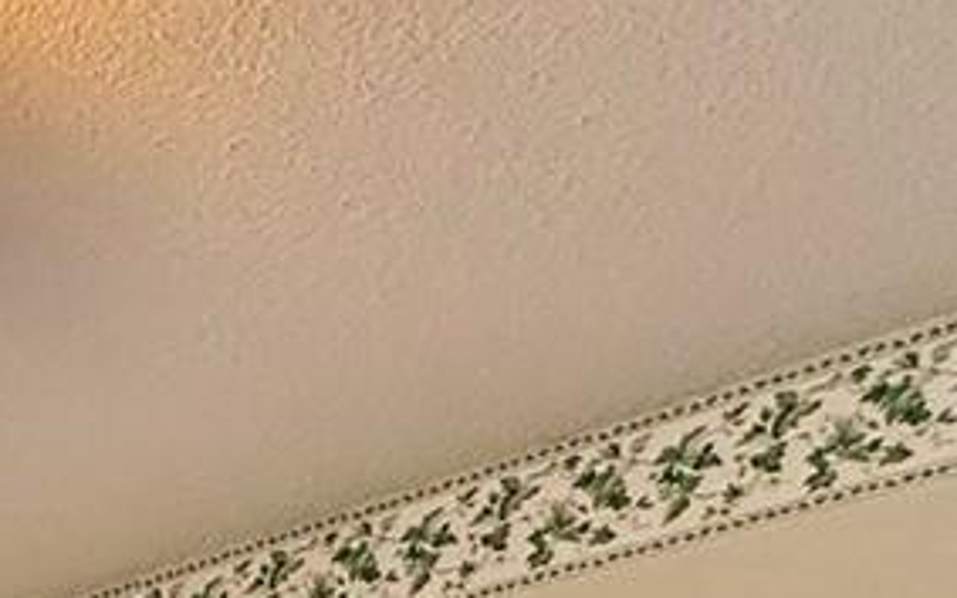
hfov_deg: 19.3
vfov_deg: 11.9
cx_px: -717
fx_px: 2191
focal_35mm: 84
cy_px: 1530
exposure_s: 1/60
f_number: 2.2
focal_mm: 2.22
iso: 160
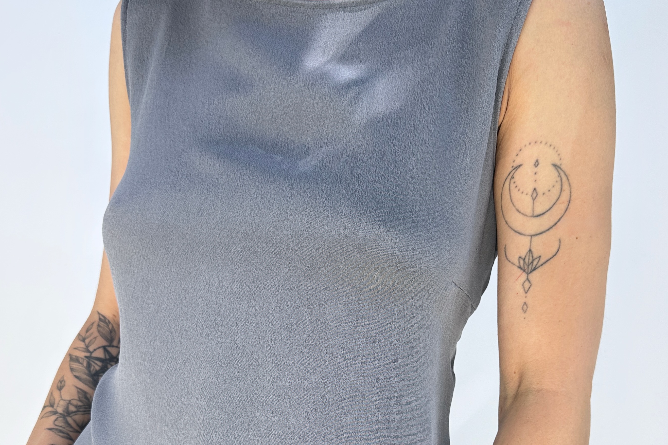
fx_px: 631
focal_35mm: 34
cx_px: 336
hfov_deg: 55.8
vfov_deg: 37.3
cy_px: 365
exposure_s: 1/442
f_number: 1.78
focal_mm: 6.86
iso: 80
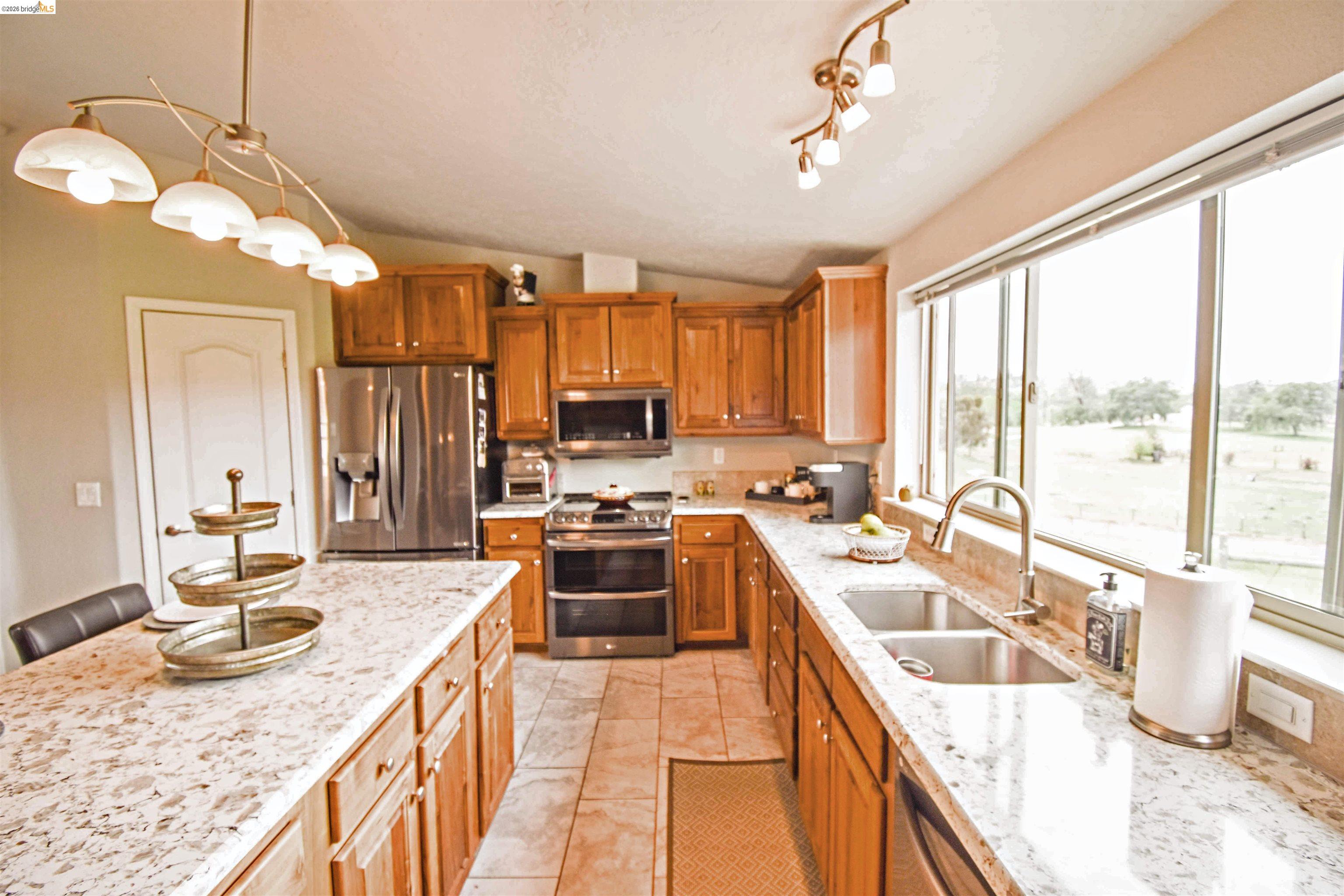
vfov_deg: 77.3
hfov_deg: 100.4
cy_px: 448
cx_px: 672
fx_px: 560
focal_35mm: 15
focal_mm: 10
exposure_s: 1/60
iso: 100
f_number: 4.5
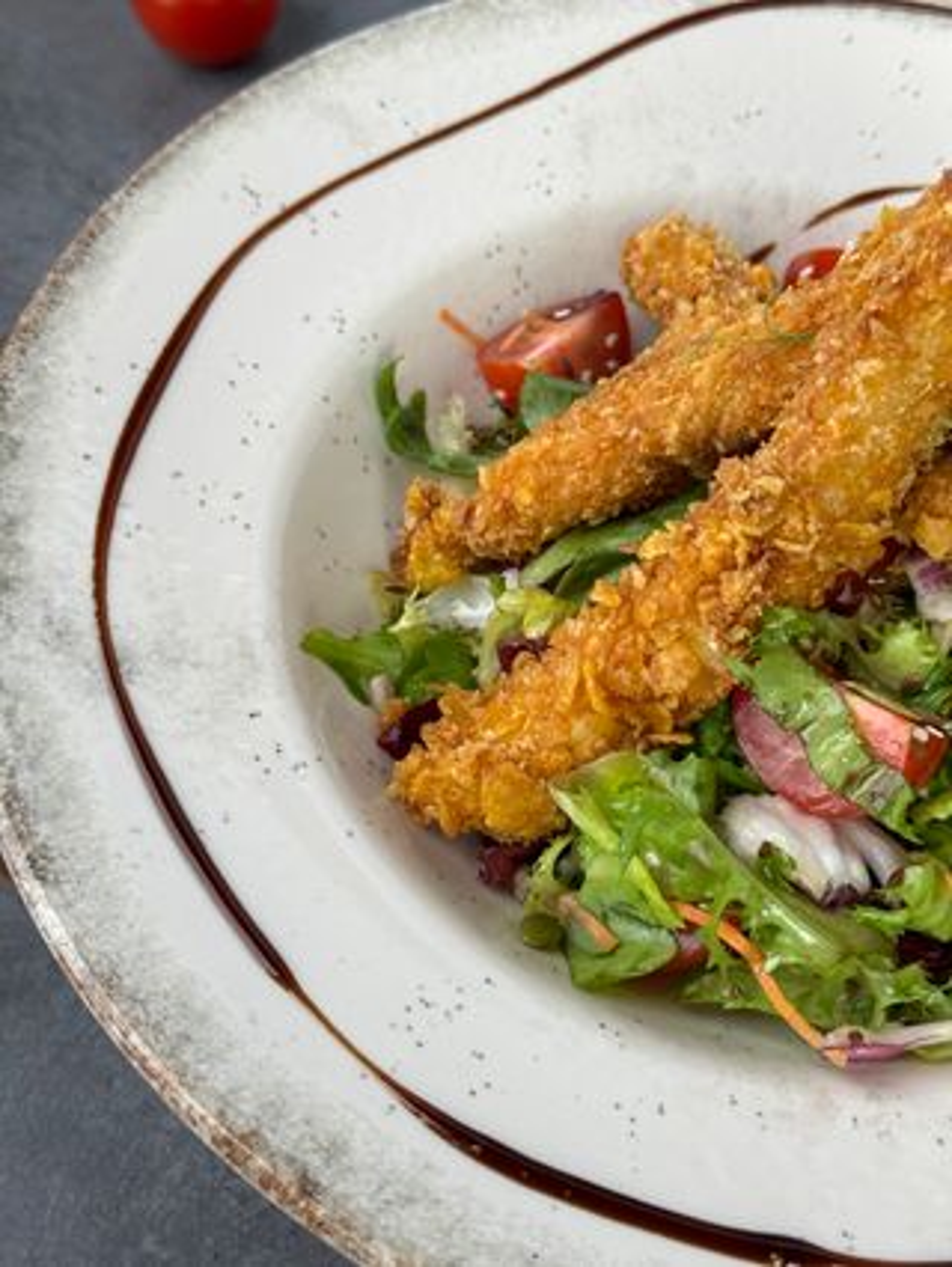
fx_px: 1758
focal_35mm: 48
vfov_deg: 39.6
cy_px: 634
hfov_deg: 30.3
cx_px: 476
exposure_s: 1/50
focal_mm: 6.86
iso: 50
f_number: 1.78
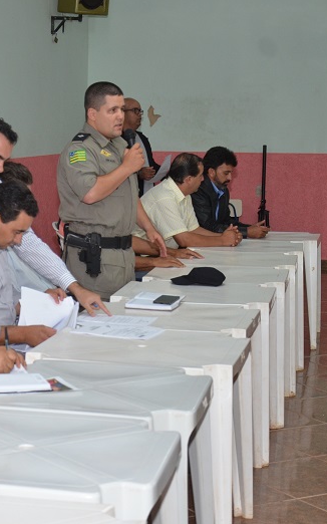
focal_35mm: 82
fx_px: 1167
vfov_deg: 25.3
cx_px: 4
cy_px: 261
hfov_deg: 15.7
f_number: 4.5
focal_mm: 35
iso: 800
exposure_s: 1/60
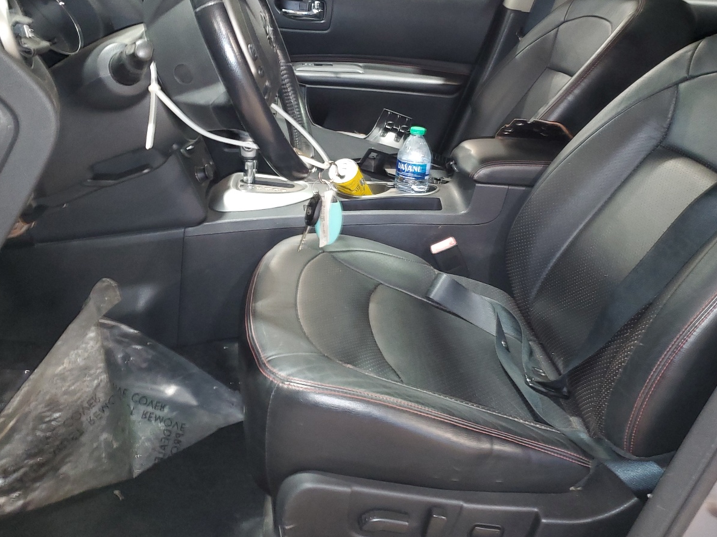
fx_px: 725
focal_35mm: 35
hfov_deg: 52.5
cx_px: 399
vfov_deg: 40.4
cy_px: 203
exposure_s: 1/15
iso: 134
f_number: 1.5
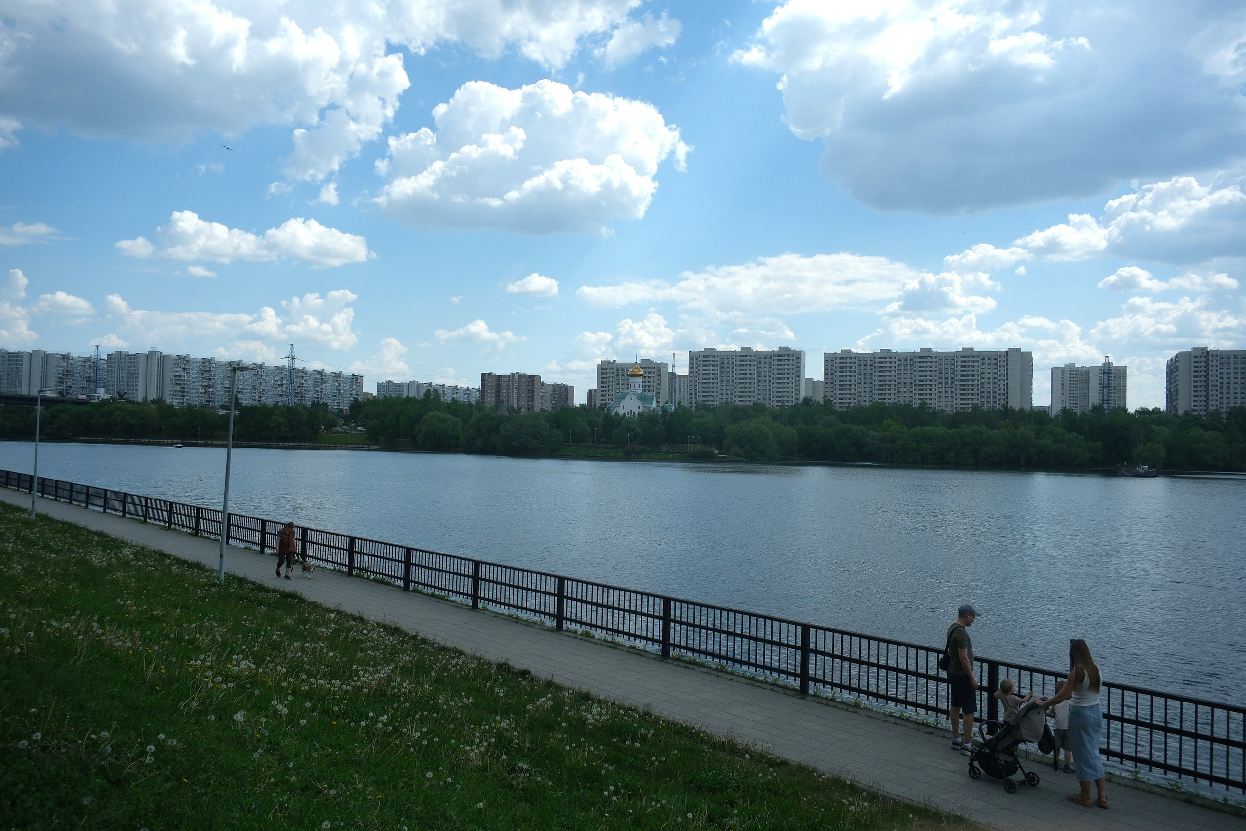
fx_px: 934
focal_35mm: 27
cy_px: 416
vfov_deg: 47.9
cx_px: 623
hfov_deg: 67.4
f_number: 5.6
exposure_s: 1/1600
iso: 250
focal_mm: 18
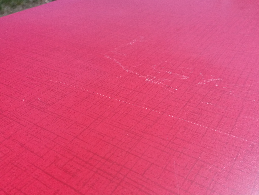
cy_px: 98
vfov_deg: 49.7
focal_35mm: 28
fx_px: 209
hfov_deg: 63.4
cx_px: 130
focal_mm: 3.7
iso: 64
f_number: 1.9
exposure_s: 1/2755
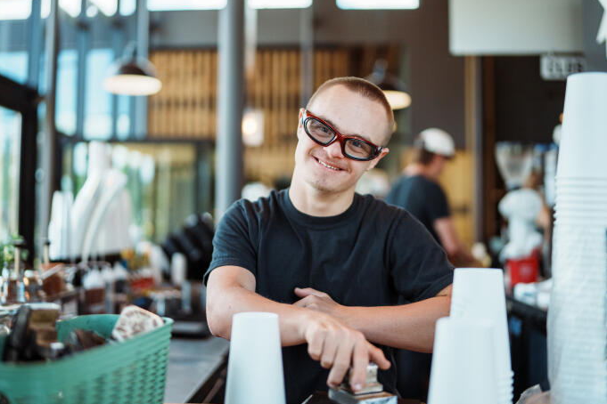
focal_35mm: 36
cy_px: 198
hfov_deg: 53.1
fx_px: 607
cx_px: 296
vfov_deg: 36.9
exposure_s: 1/1600
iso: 400
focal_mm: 35
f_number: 1.2
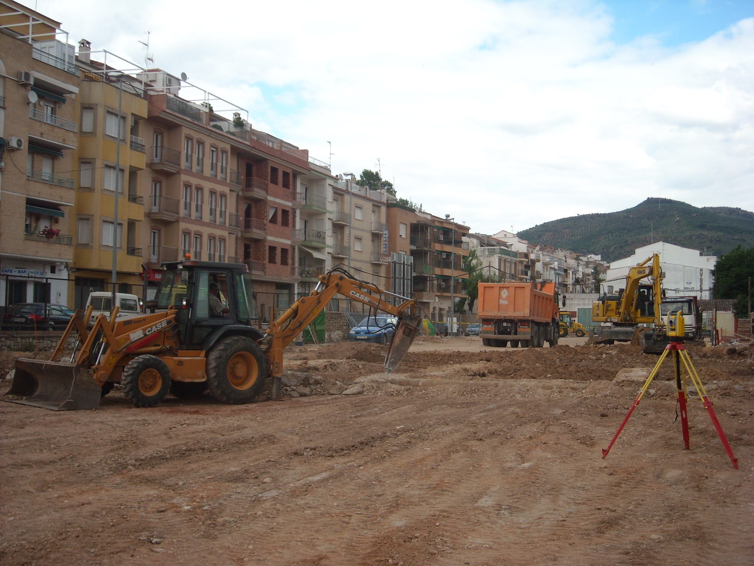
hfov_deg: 42.9
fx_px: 958
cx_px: 377
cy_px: 283
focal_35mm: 44
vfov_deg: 32.9
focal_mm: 7.1
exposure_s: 1/478
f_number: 3.1
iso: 64
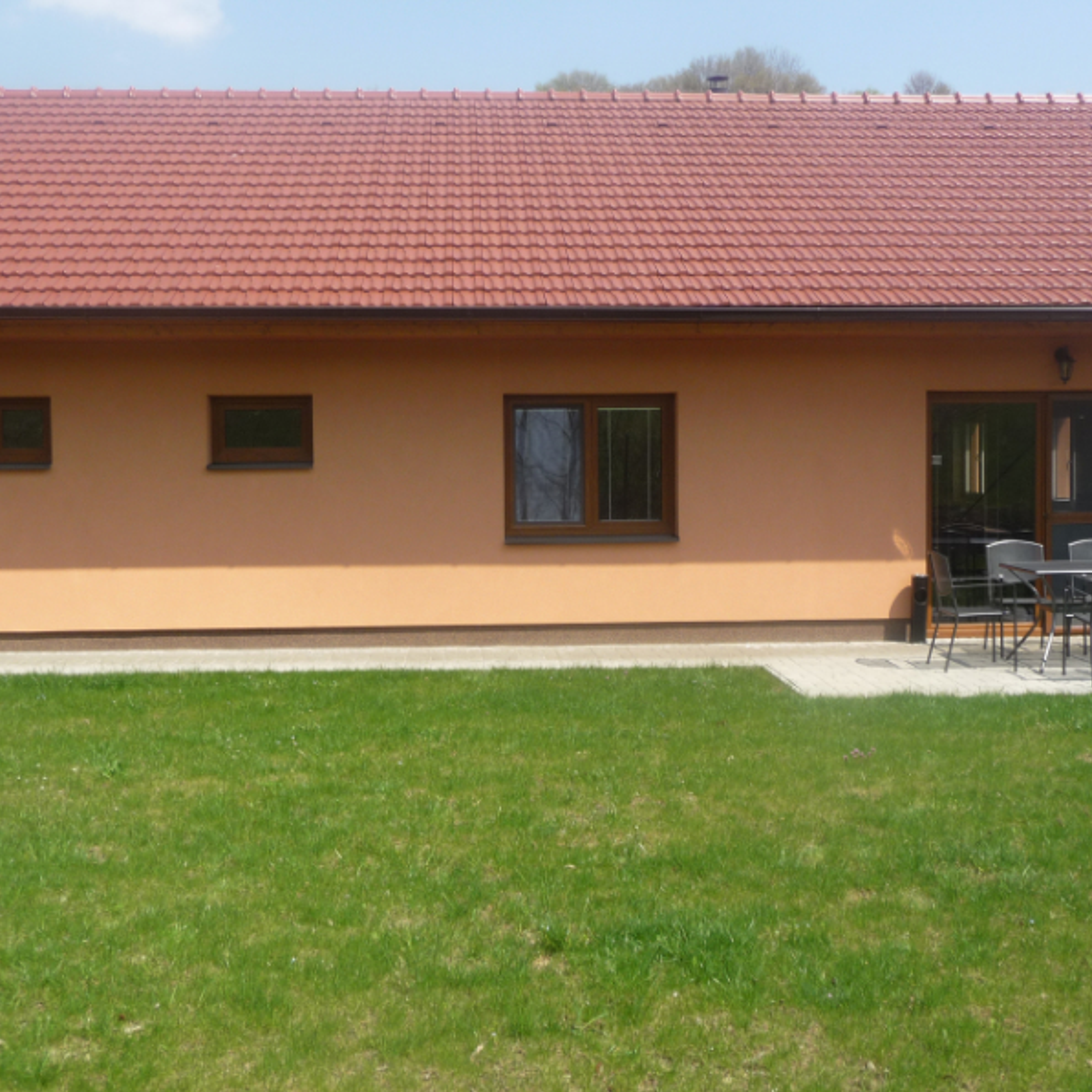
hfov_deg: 37.5
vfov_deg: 37.6
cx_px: 567
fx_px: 1606
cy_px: 547
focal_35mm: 45
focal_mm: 6.3
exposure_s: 1/500
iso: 100
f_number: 3.8
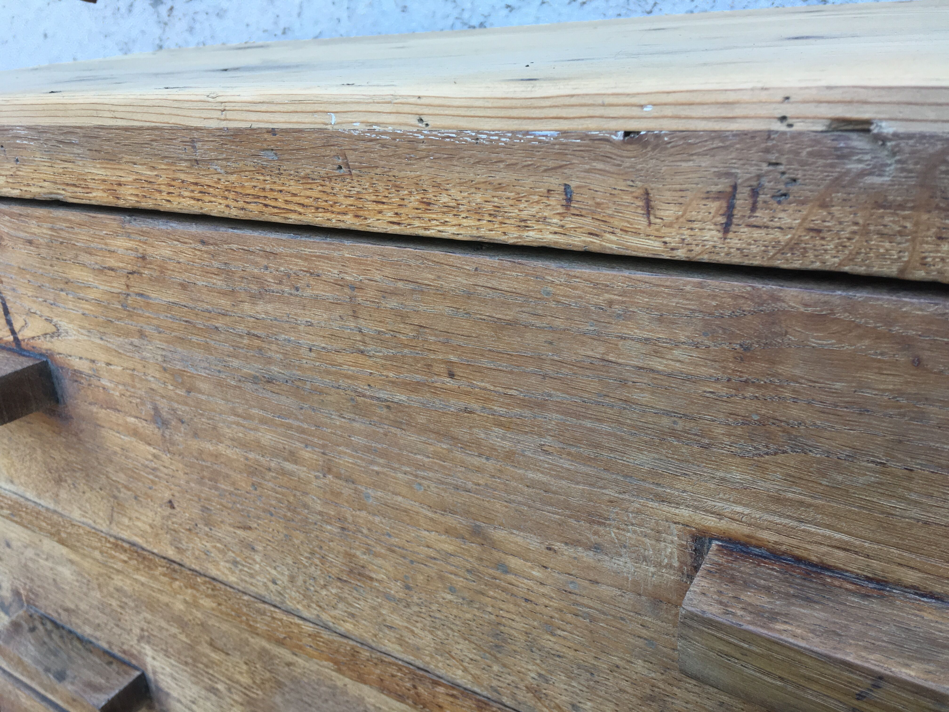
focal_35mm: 29
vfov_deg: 48.2
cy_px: 356
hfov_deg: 61.7
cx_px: 474
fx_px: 795
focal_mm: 4.15
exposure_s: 1/100
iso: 32
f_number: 2.2
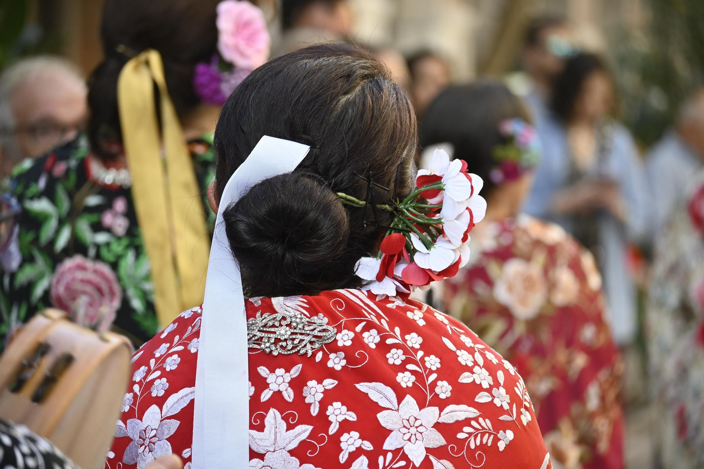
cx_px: 352
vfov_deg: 6.3
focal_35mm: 218
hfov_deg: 9.5
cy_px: 234
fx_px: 4252
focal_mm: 145
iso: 640
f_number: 5.3
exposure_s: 1/320
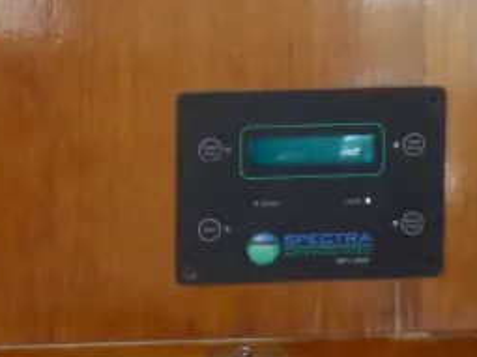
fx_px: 1901
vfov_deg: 10.6
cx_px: -26
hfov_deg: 14.0
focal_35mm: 138
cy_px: -39
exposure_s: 1/60
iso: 250
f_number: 4.1
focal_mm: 7.9
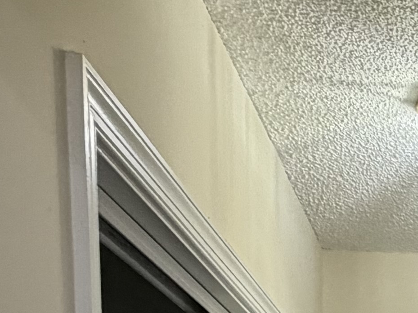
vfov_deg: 14.0
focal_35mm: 86
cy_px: 659
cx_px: 590
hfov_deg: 20.2
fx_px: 1038
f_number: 2.2
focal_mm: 2.22
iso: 200
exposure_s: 1/60
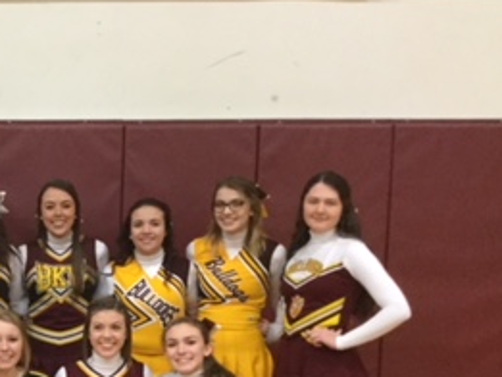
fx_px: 1103
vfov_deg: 18.8
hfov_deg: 23.9
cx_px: -58
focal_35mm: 76
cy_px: 390
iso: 160
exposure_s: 1/30
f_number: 2.4
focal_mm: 3.3
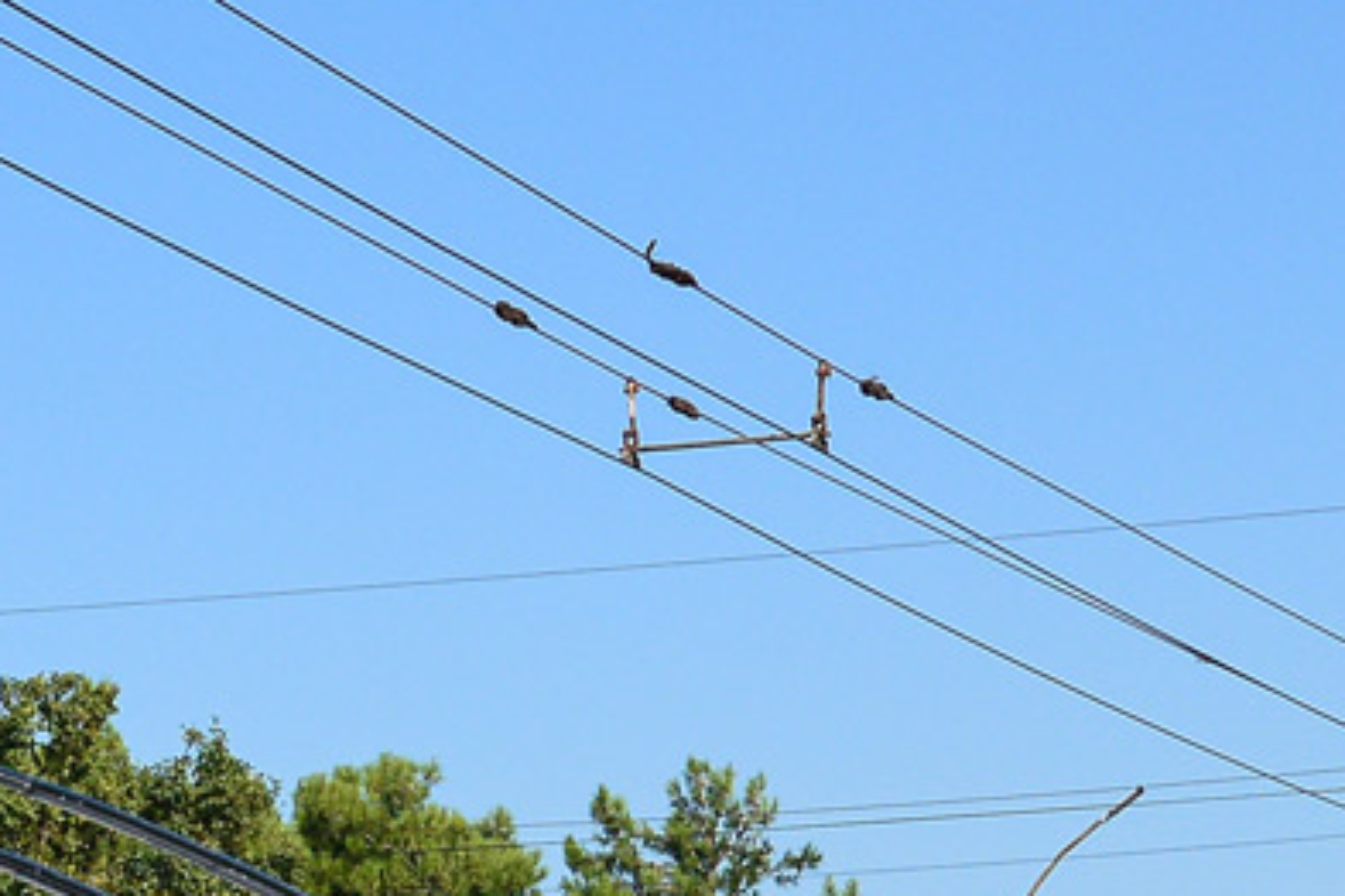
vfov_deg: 9.0
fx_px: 5566
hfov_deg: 13.7
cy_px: 1252
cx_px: 171
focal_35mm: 149
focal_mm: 26
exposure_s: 1/800
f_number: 7.1
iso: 200
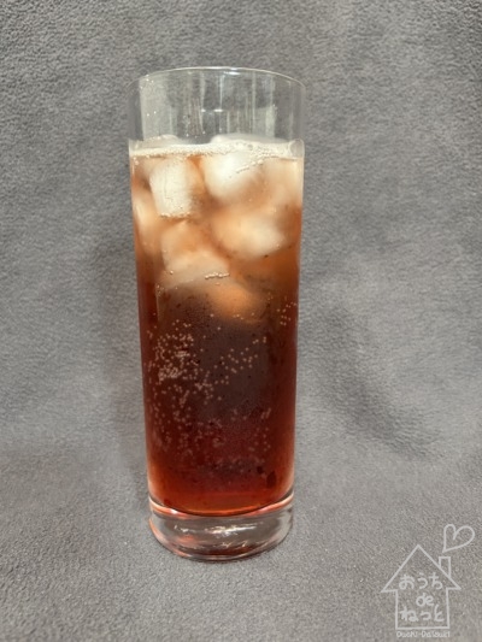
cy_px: 321
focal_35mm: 26
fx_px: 483
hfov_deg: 53.1
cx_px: 241
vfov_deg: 67.3
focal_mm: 5.7
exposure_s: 1/33
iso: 400
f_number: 1.5
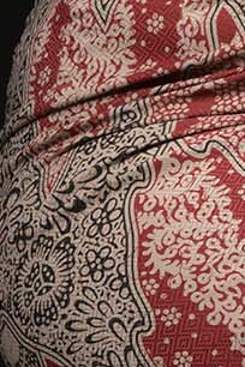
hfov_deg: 3.4
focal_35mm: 400
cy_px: -481
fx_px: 4083
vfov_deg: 5.0
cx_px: 423
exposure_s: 1/200
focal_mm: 85
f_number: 8
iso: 250
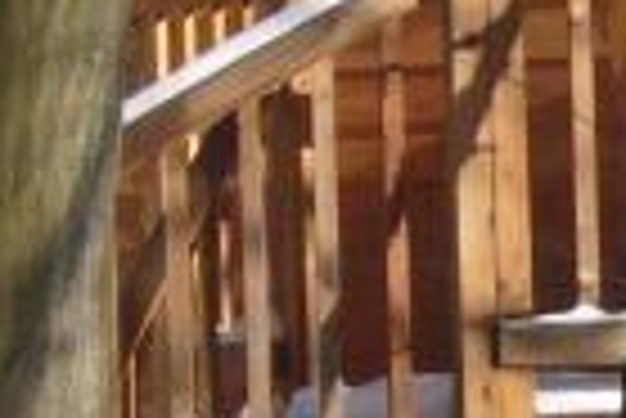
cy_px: 422
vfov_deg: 2.5
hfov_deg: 3.7
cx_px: 640
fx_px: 9748
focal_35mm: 560
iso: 80
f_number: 4.5
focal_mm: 12
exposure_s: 1/320
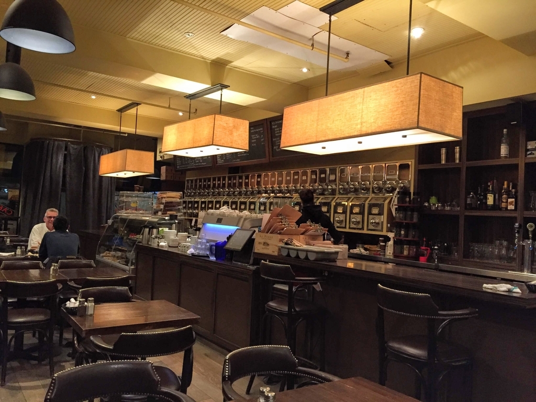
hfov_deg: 61.7
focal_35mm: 29
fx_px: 449
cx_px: 268
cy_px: 201
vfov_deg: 48.2
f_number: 2.2
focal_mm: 4.15
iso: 200
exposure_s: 1/30
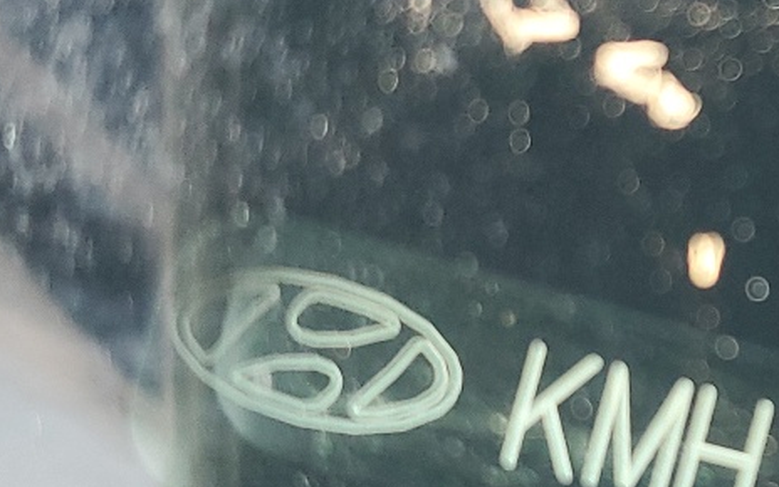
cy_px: 280
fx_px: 2017
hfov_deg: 20.8
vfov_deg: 13.8
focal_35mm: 95
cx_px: 868
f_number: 1.5
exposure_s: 1/60.2
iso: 134
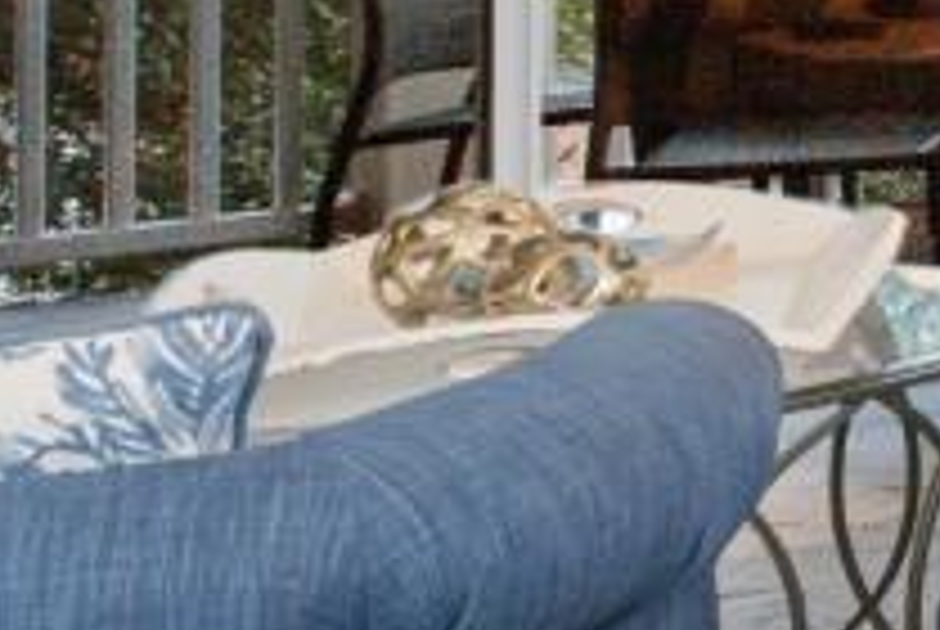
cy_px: -396
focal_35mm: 116
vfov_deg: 11.2
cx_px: 3013
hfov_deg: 10.5
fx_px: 3033
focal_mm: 10
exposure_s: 1.3
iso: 100
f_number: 4.5
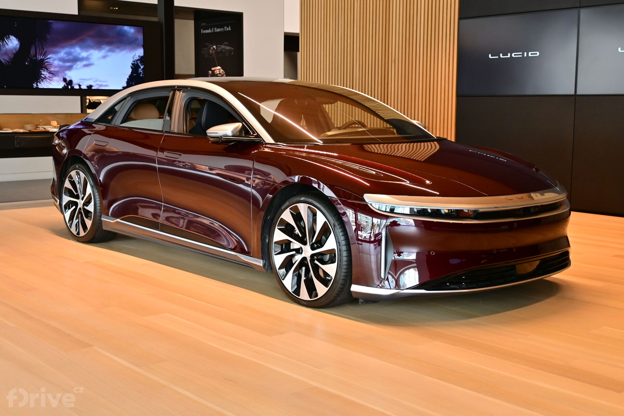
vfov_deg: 29.9
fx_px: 780
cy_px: 208
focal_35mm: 45
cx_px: 312
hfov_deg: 43.6
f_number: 4.8
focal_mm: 30
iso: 400
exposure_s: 1/60
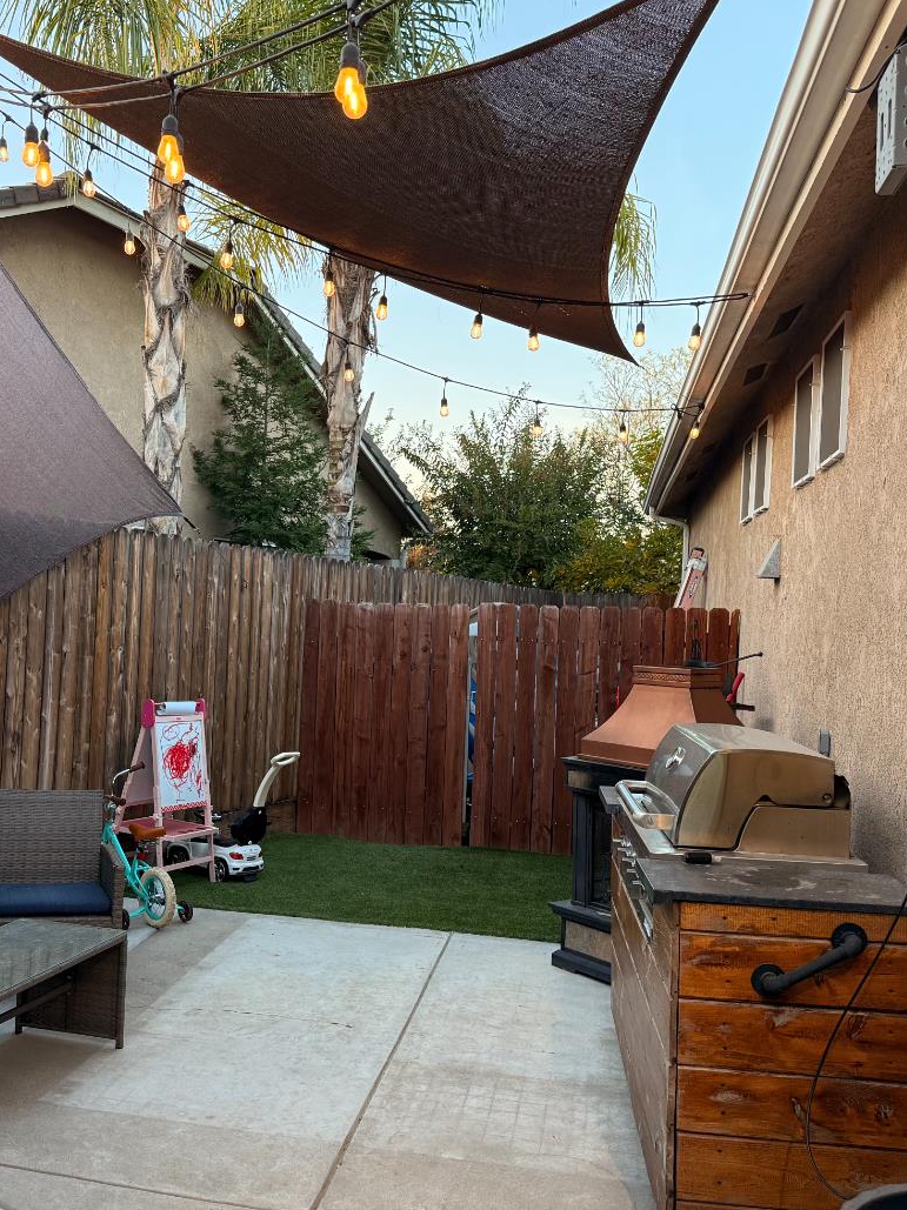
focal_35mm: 35
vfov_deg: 52.6
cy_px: 639
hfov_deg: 40.3
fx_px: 1224
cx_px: 315
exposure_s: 1/189
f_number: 1.78
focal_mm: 6.76
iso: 200
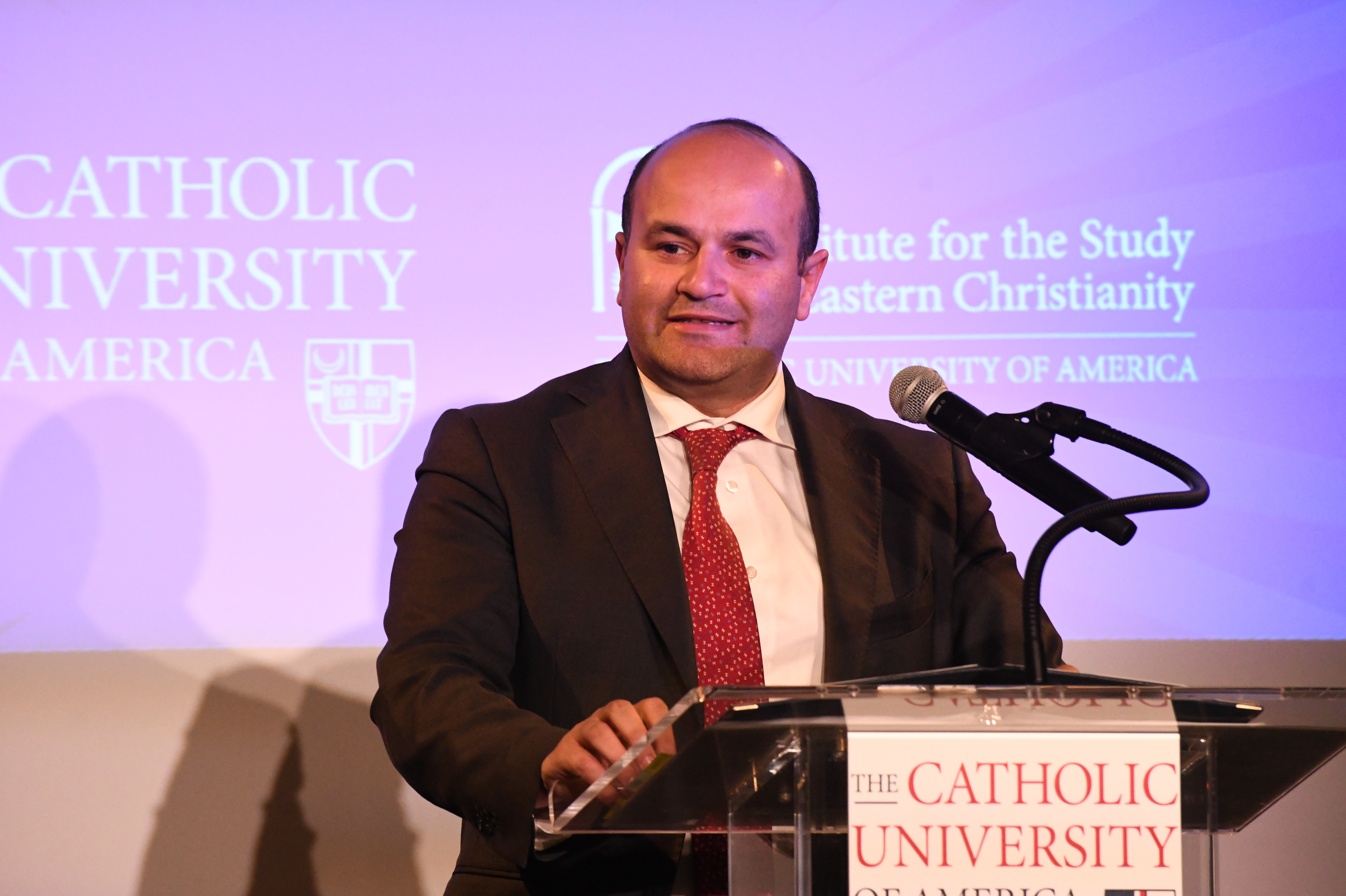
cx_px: 673
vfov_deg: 5.0
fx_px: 10317
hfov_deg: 7.5
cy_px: 448
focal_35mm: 276
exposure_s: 1/320
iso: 5000
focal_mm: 230
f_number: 7.1
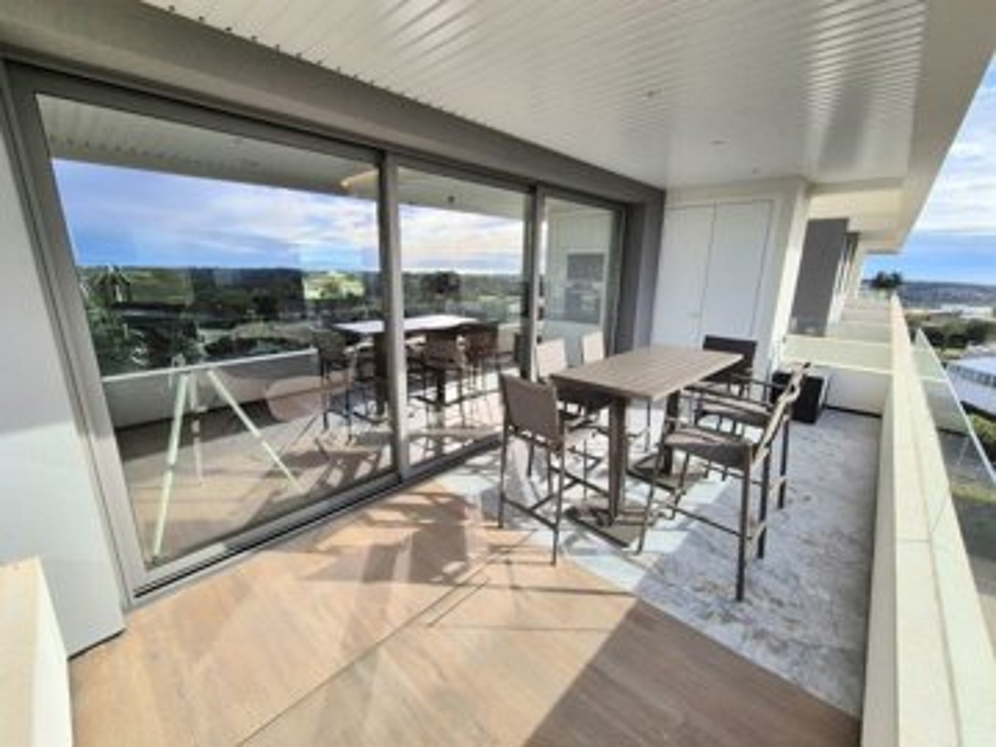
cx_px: 498
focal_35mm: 13
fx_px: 374
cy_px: 374
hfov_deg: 106.2
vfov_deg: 89.9
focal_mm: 2.2
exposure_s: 1/2000
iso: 50
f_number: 2.2
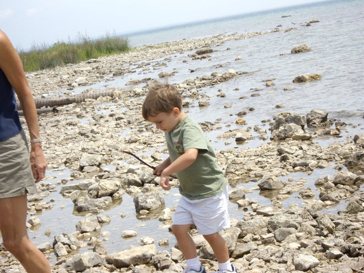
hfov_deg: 17.3
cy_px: 136
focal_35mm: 114
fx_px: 1199
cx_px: 182
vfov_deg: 13.0
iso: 50
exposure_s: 1/200
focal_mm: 18.6
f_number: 5.2
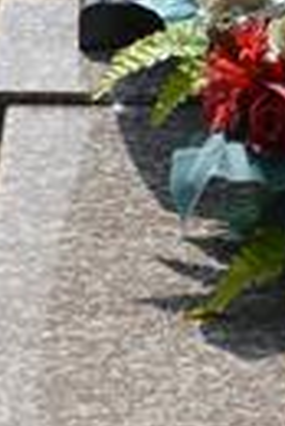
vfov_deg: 8.7
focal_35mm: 236
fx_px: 2795
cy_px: 351
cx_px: 403
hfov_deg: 5.8
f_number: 10
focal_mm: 32
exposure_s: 1/200
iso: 100
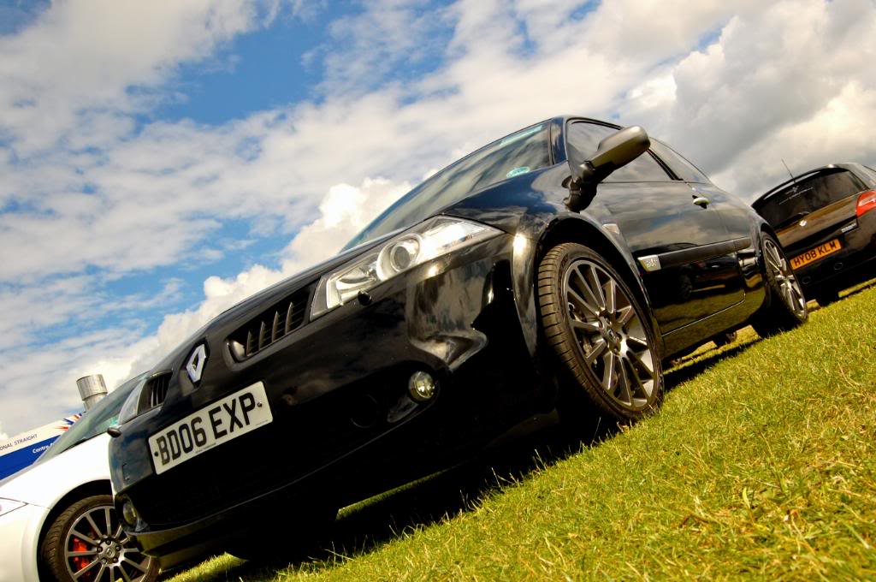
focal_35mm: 30
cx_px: 438
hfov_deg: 62.0
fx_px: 729
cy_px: 291
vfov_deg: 43.5
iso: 200
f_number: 9
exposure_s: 1/500
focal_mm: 20
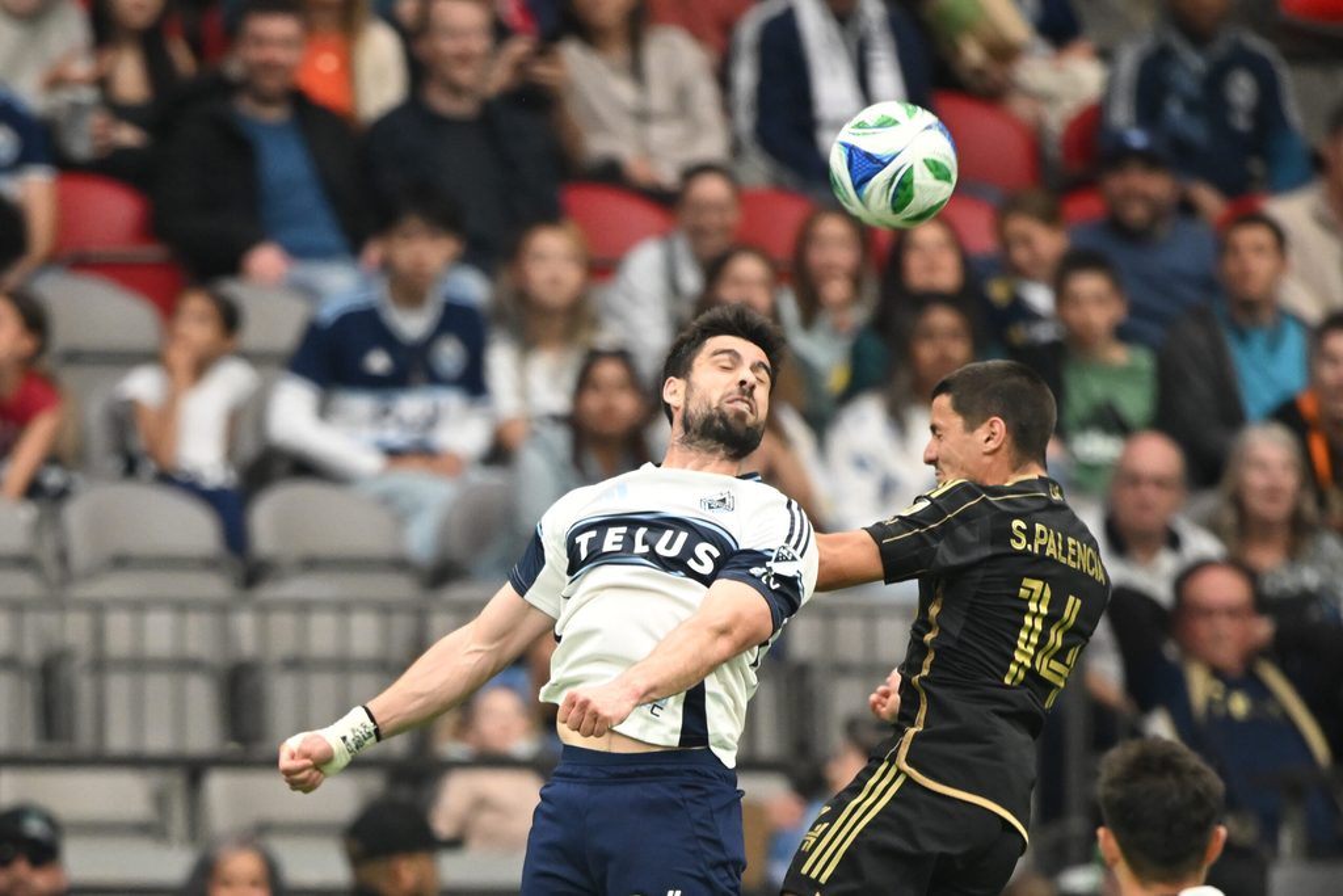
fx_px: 18654
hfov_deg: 4.1
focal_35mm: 500
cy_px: 448
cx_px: 672
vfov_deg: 2.8
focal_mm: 500
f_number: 4
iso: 2500
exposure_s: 1/1250
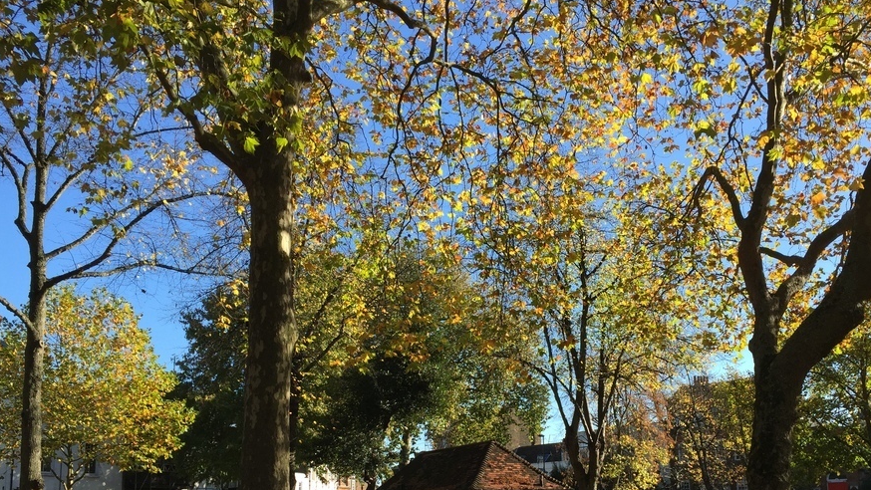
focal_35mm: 37
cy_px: 373
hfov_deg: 53.7
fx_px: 855
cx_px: 507
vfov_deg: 31.4
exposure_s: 1/775
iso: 32
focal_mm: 4.15
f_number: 2.2
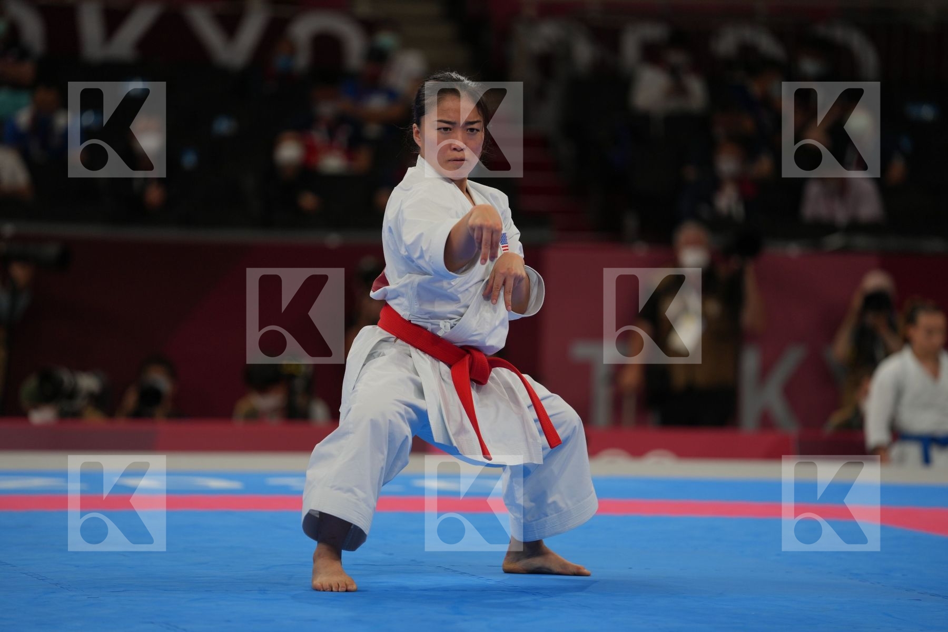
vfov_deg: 6.9
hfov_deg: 10.3
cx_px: 474
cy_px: 316
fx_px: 5266
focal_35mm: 200
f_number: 2.8
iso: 400
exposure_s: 1/1000
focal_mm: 200
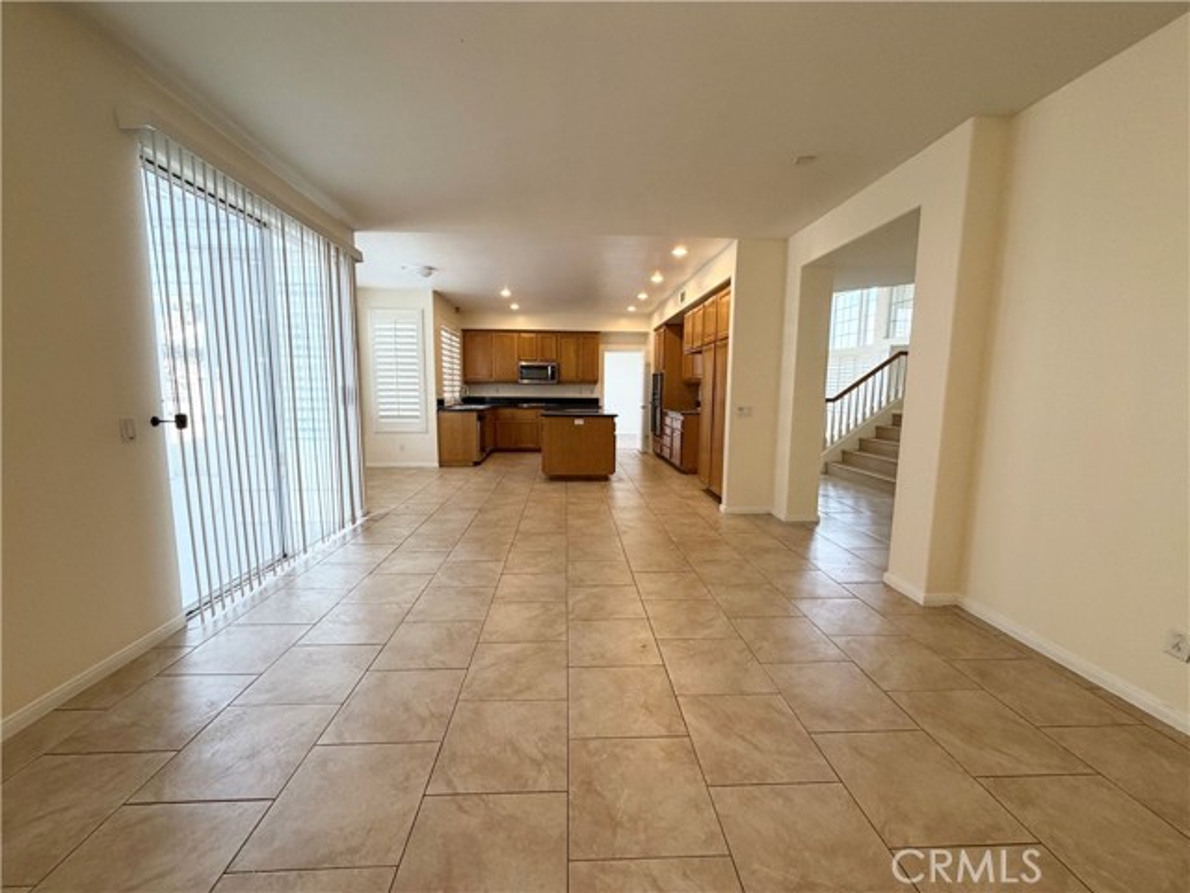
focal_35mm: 14
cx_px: 595
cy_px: 446
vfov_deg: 85.7
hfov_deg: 102.1
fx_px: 481
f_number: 2.2
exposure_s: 1/120
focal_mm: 2.22
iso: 200
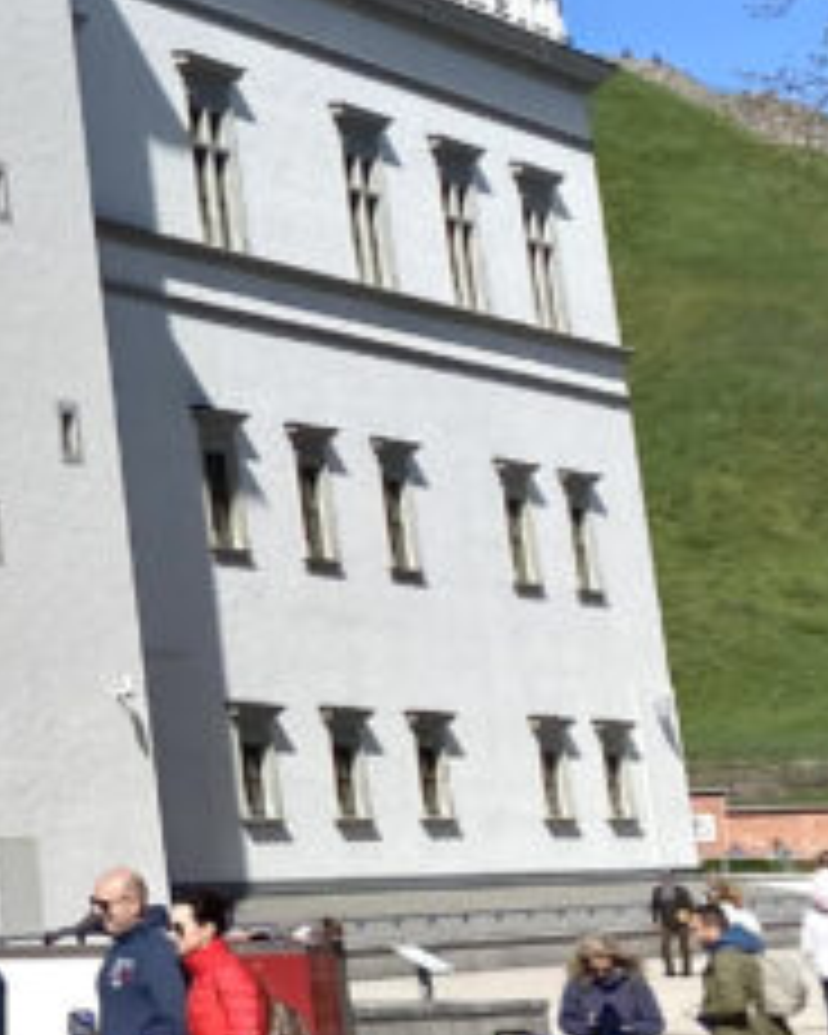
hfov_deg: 11.2
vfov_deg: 16.8
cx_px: -1202
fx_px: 3461
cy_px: 130
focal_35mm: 113
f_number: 1.8
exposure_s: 1/6410
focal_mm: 4.25
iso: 32
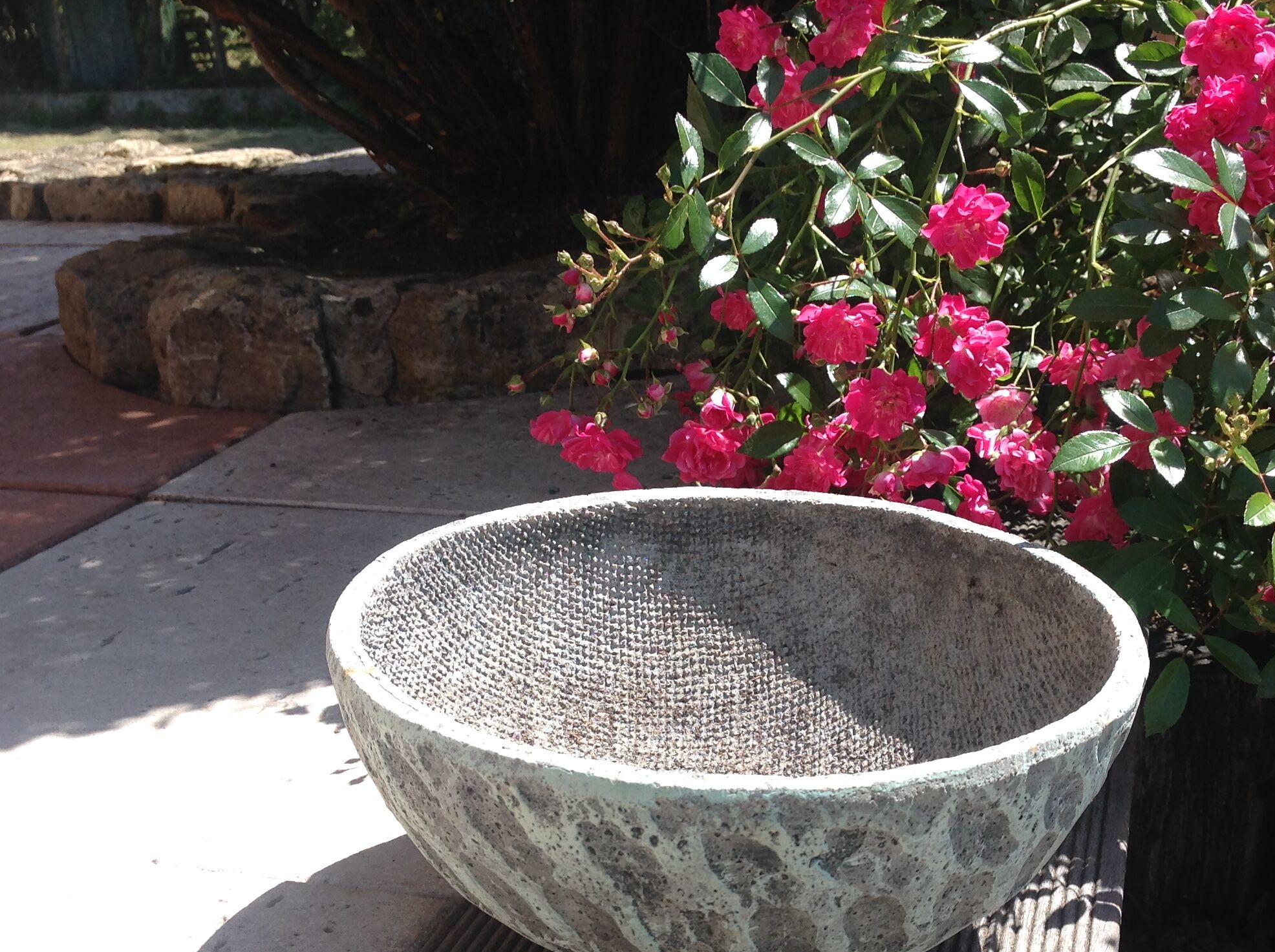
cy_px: 599
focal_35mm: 46
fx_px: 1692
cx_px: 807
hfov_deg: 41.0
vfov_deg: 31.3
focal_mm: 4.28
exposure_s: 1/796
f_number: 2.4
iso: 50
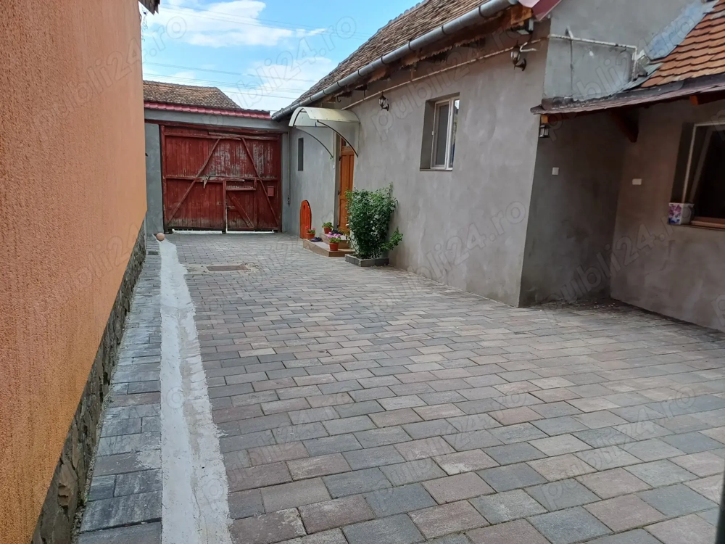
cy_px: 272
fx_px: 524
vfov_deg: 54.9
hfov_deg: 69.4
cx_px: 362
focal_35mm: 25
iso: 50
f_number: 1.8
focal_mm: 4.65
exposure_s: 1/505
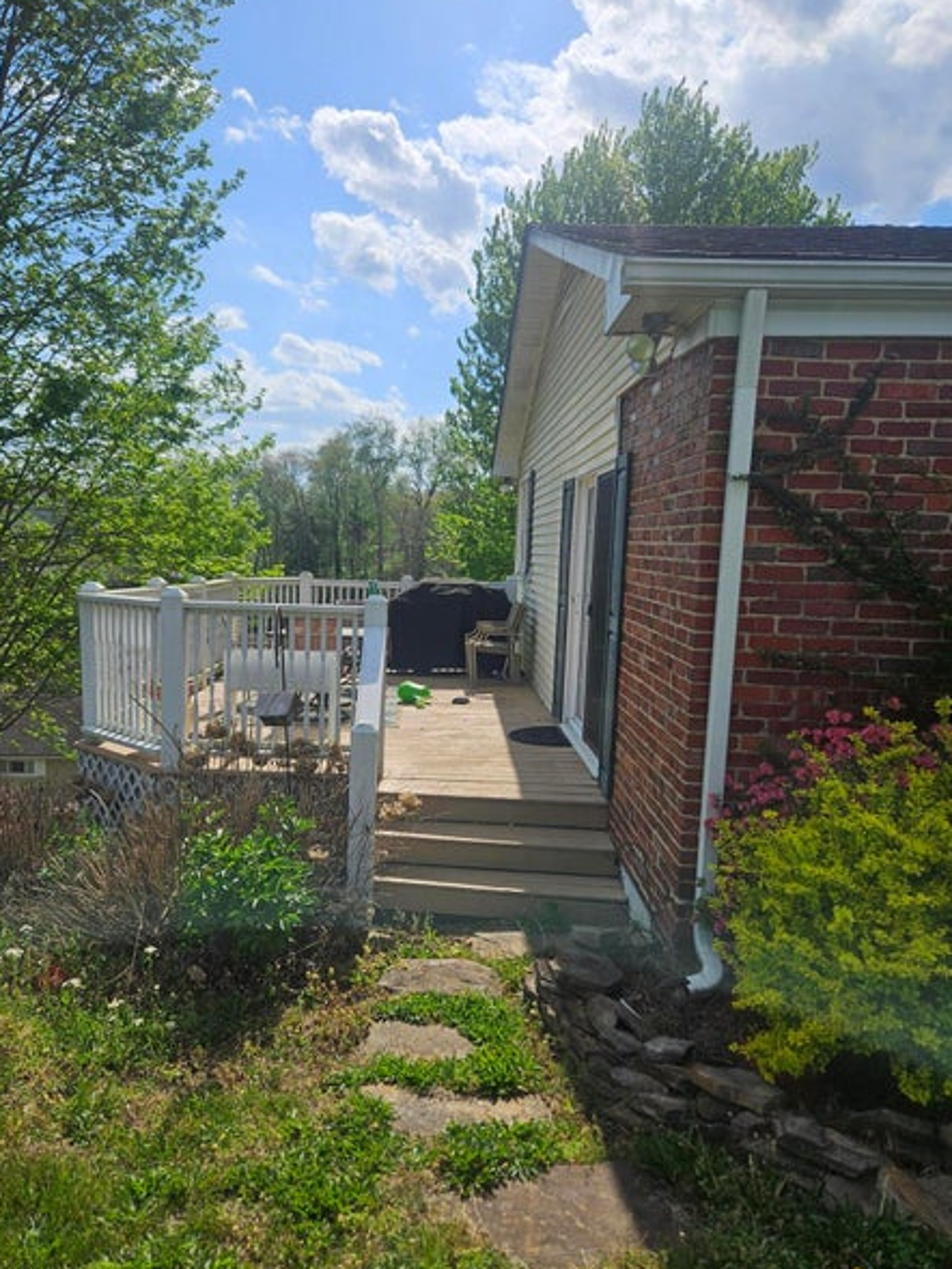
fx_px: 916
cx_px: 437
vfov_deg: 69.3
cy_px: 661
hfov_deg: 54.8
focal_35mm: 25
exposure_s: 1/3521
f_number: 1.8
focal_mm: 5.4
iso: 25
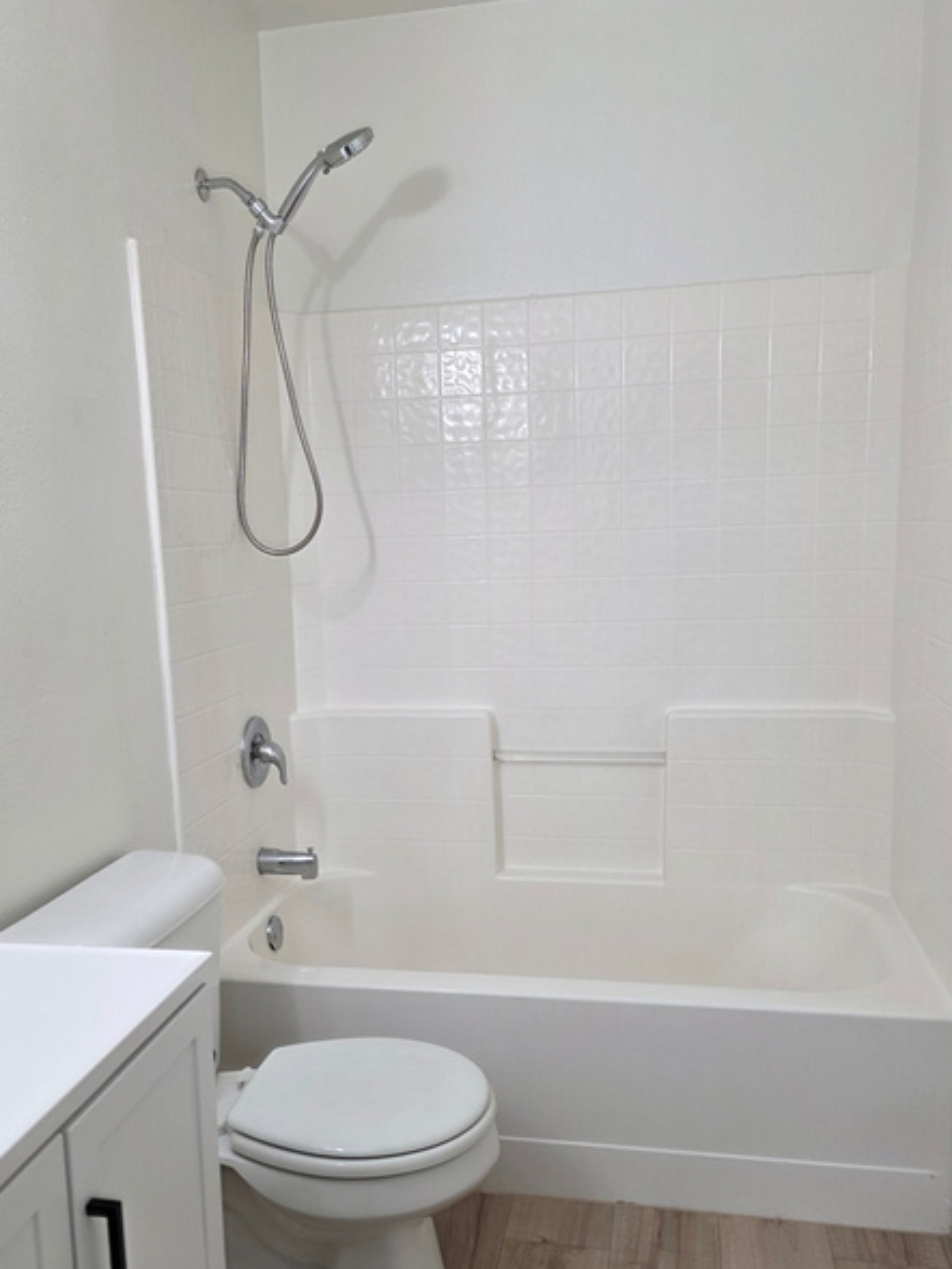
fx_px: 1100
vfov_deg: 59.7
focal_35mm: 30
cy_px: 722
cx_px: 472
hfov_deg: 46.8
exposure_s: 1/120
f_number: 1.7
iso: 80
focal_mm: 6.3
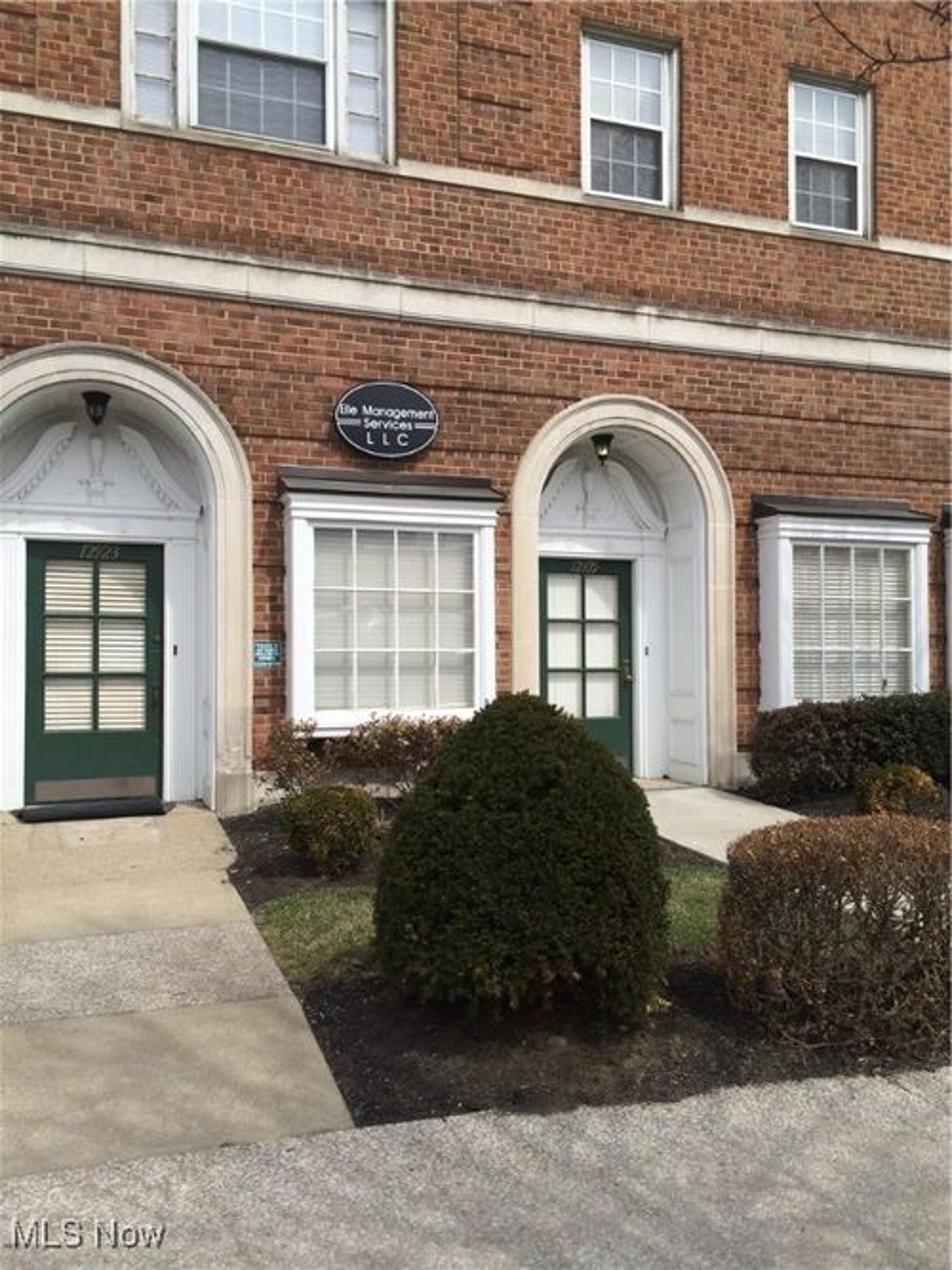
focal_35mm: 30
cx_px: 476
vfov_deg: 60.0
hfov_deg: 46.8
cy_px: 635
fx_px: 1100
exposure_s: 1/1953
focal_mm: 4.12
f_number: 2.2
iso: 32
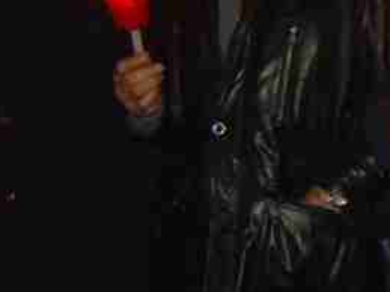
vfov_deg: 13.7
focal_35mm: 108
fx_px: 1216
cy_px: 208
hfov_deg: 16.5
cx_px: 595
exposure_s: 1/30
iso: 122
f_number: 2.8
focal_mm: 7.4
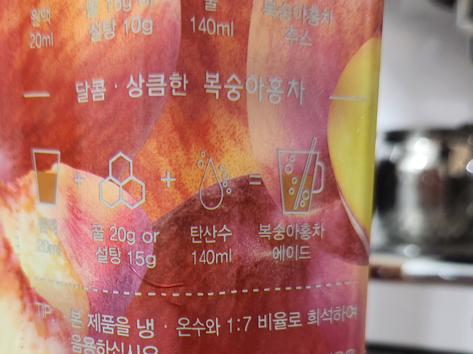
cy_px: 283
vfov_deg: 34.8
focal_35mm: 40
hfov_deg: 46.3
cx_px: 173
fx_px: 547
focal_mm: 5.4
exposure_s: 1/120
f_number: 1.8
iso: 640
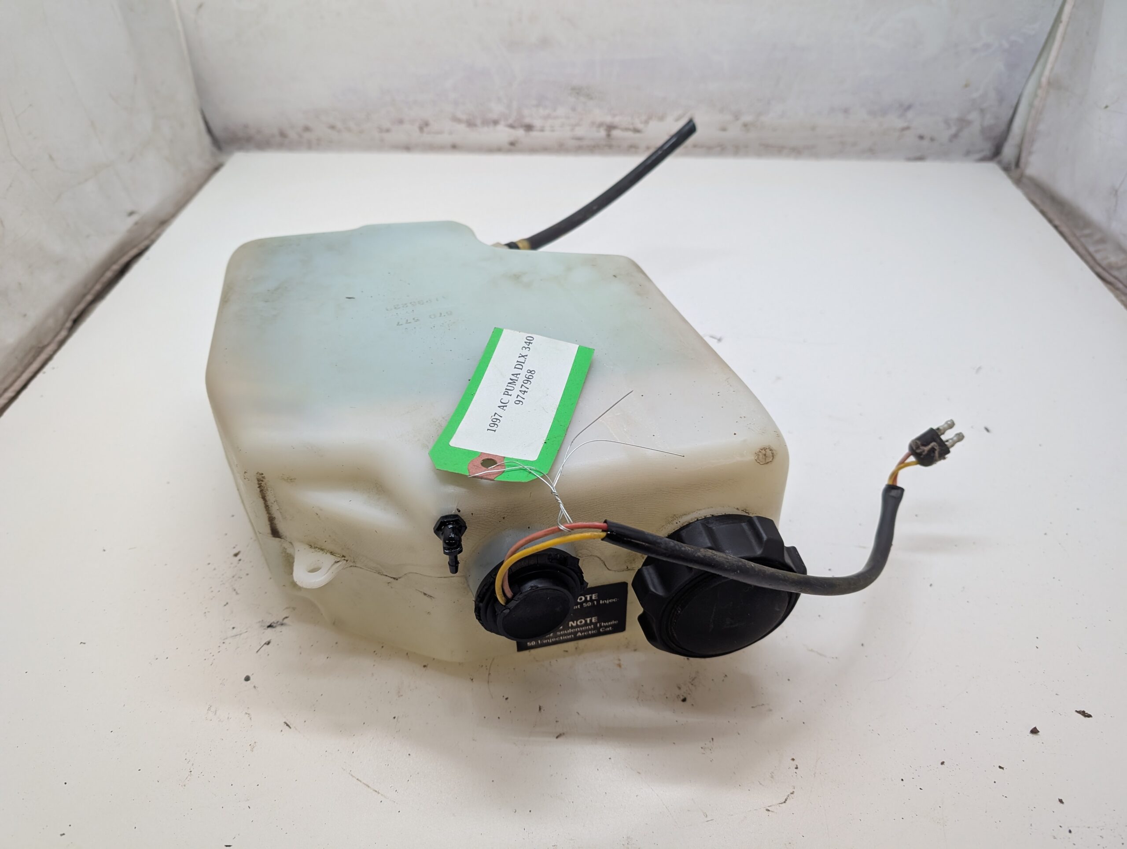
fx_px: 783
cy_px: 424
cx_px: 564
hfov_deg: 71.5
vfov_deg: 56.9
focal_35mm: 24
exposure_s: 1/75
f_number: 1.68
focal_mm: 6.9
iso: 107
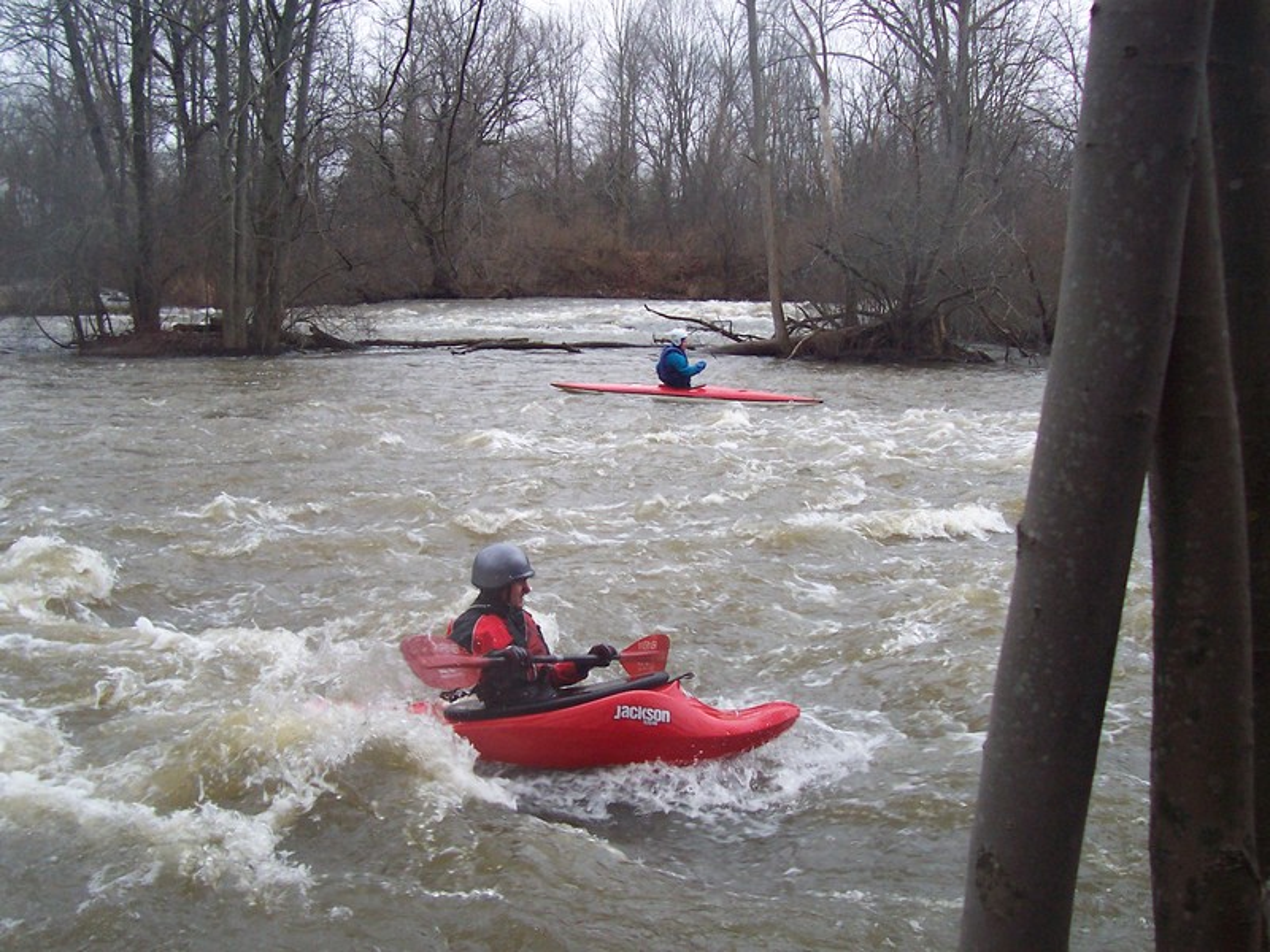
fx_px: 1357
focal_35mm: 37
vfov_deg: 38.7
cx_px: 635
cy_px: 476
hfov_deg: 50.1
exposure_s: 1/180
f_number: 2.8
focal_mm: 5.6
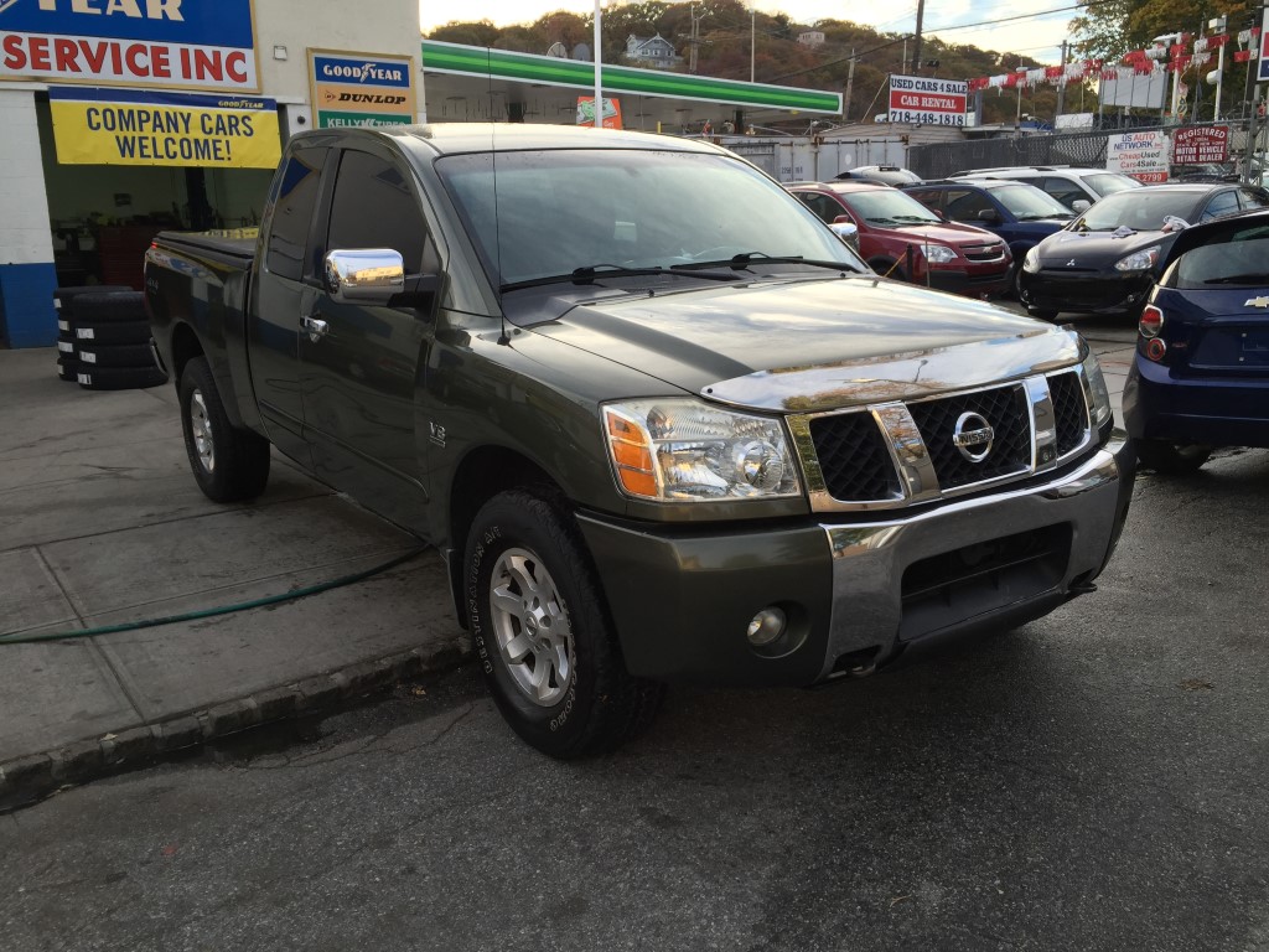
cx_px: 634
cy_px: 476
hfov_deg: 61.7
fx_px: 1063
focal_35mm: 29
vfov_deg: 48.2
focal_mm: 4.15
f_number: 2.2
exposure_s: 1/249
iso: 32
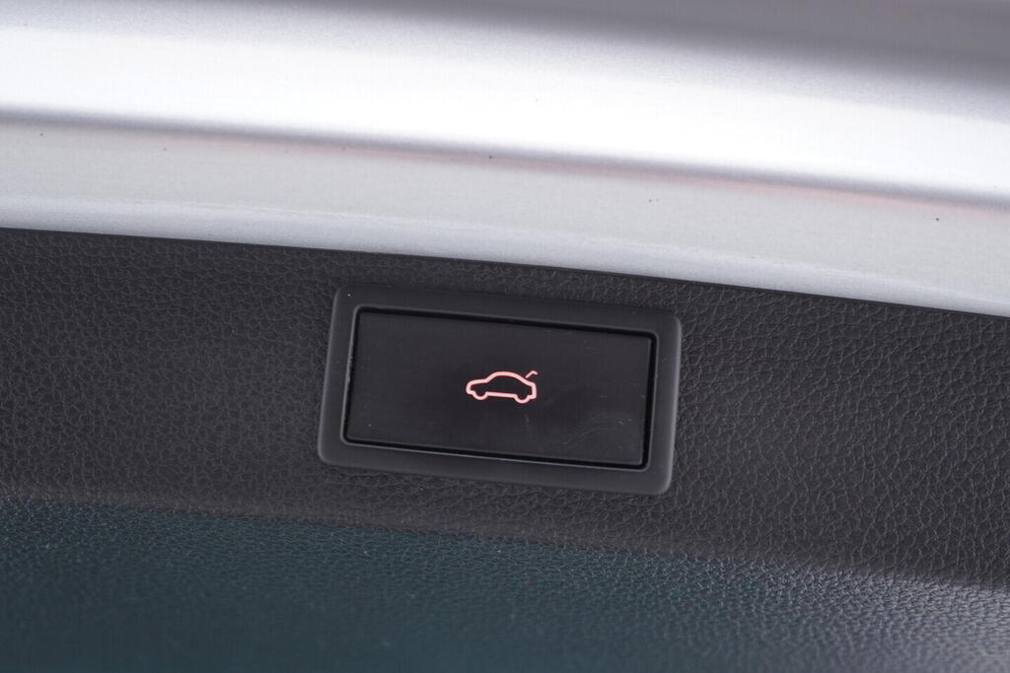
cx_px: 505
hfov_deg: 53.1
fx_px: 1010
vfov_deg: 36.9
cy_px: 336
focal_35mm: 36
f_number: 2.8
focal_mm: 24
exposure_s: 1/40
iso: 250
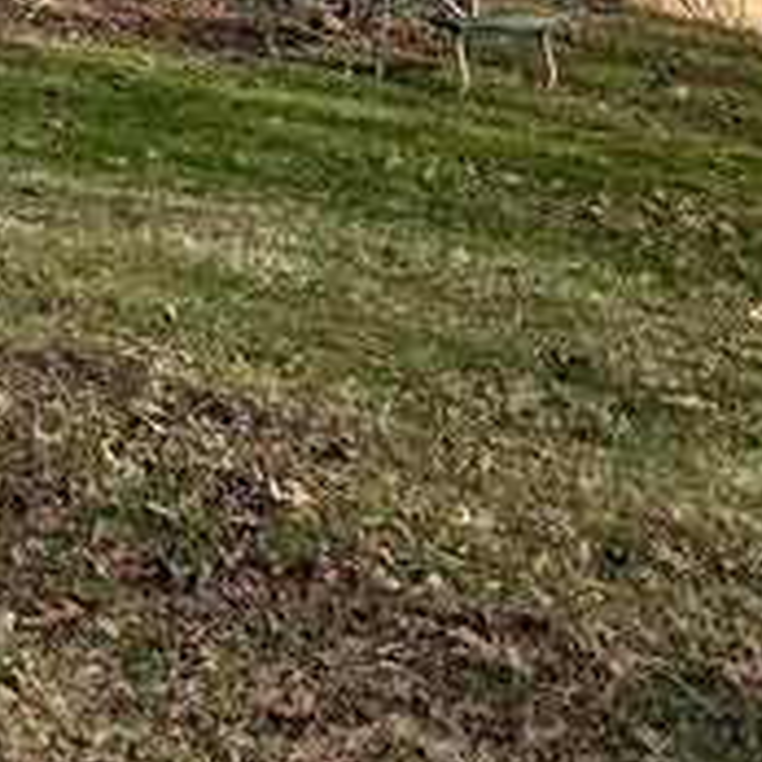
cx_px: -471
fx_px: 2590
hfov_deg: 15.2
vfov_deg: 14.9
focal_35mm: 104
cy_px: -543
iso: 80
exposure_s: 1/3021
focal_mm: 6.76
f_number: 1.78
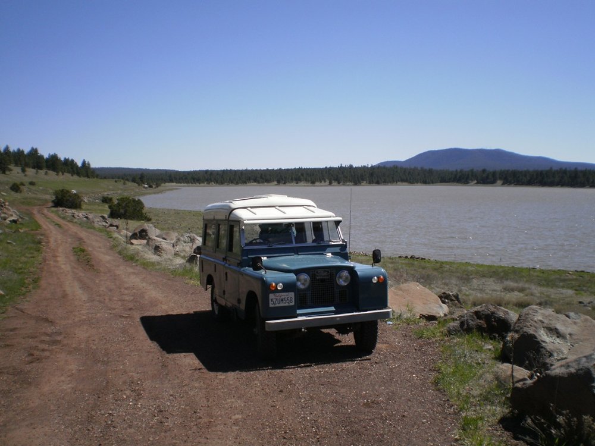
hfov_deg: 51.4
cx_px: 298
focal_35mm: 36
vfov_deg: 39.7
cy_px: 223
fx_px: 619
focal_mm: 6.3
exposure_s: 1/800
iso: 100
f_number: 4.6
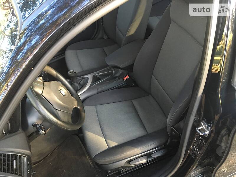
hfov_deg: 61.7
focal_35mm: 29
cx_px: 118
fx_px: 198
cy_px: 88
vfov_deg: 48.2
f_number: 2.2
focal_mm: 4.2
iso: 200
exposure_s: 1/33
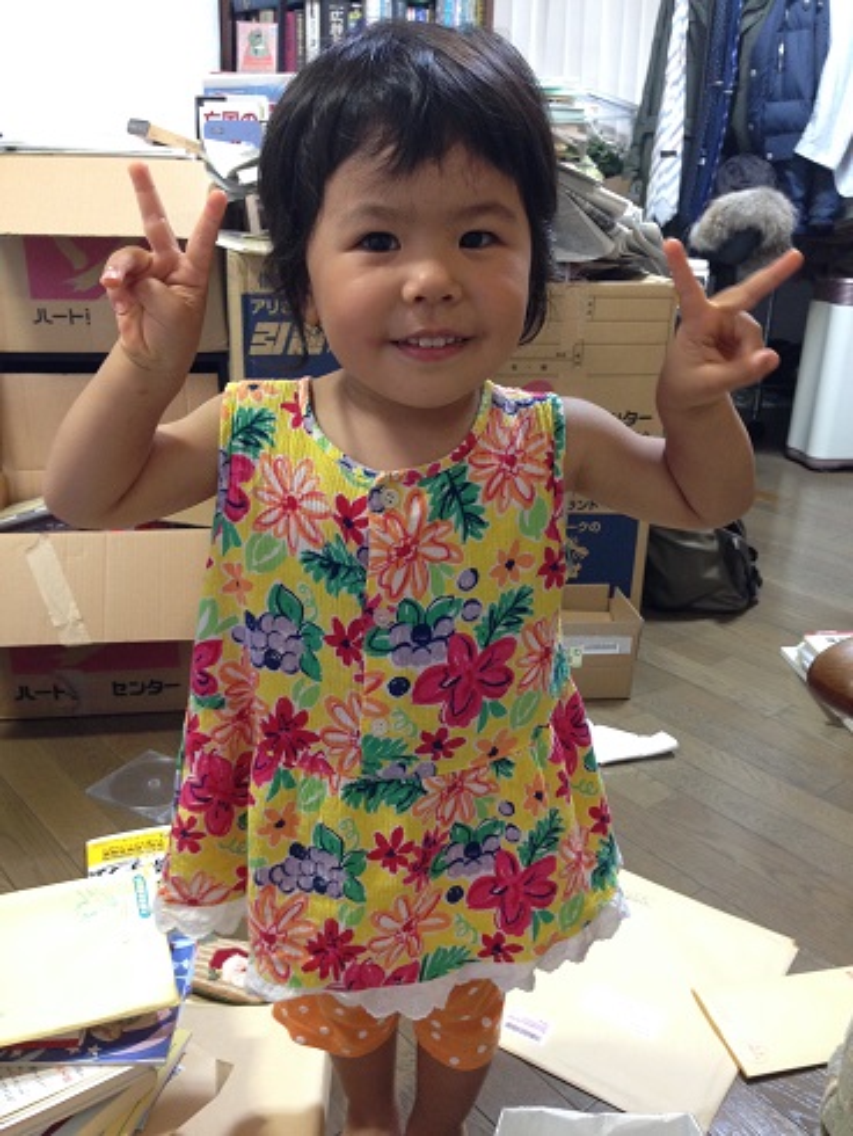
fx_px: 1083
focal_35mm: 33
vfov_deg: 55.3
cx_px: 426
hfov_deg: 43.0
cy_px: 568
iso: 160
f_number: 2.4
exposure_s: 1/20
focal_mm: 4.12
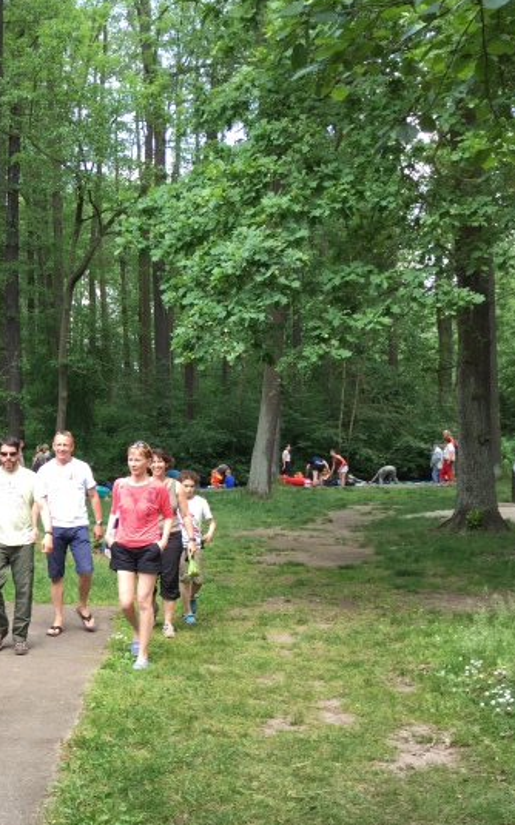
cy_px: 447
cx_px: -54
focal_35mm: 46
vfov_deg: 43.5
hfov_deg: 25.8
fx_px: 1034
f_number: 2.2
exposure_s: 1/110
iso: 32
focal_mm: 4.15
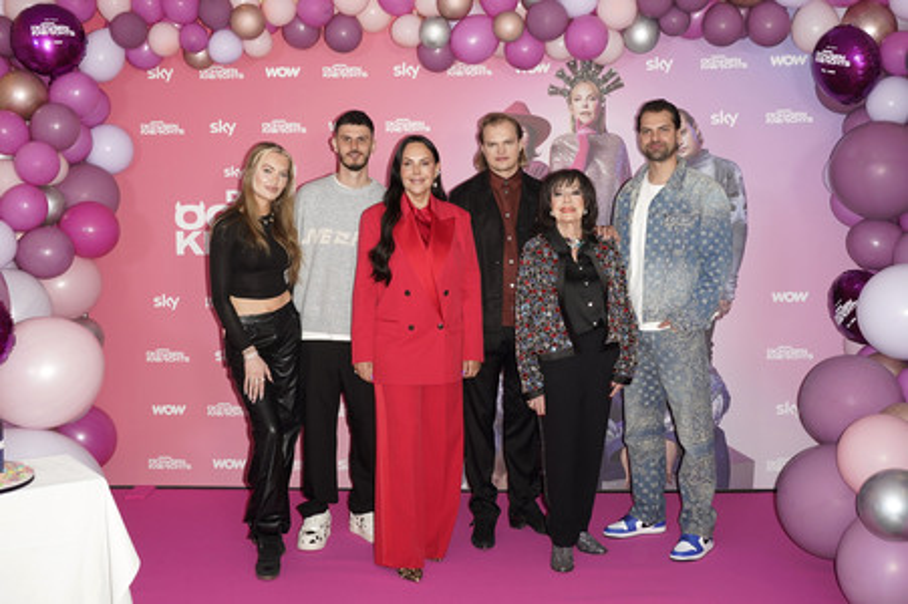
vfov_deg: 33.4
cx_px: 454
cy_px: 302
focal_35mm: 40
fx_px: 1008
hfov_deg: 48.5
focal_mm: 40
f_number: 6.3
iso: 640
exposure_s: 1/160
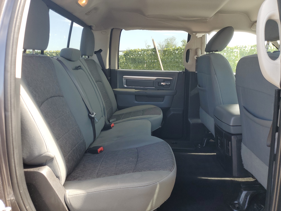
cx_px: 140
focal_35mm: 26
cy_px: 106
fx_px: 211
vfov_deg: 53.1
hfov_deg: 67.3
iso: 50
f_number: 1.5
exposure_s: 1/213
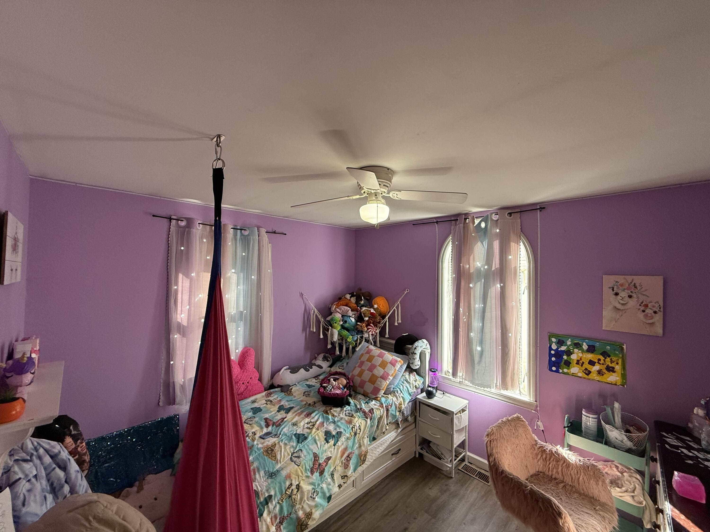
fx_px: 287
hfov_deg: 102.1
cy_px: 266
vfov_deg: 85.7
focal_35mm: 14
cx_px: 355
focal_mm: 2.22
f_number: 2.2
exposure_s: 1/99
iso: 250
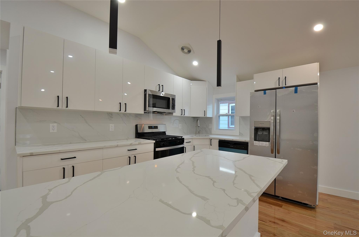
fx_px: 149
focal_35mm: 15
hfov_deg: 100.5
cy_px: 118
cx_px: 180
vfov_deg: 77.1
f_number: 6.3
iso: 100
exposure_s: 1/6
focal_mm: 10
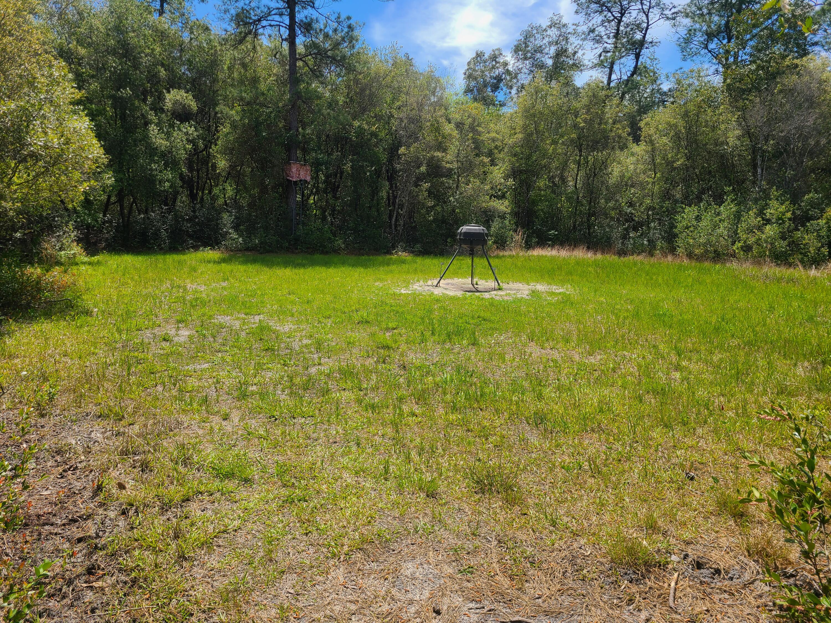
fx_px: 624
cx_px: 416
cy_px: 312
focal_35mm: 26
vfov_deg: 53.1
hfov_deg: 67.3
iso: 40
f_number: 1.8
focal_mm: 5.4
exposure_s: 1/1645
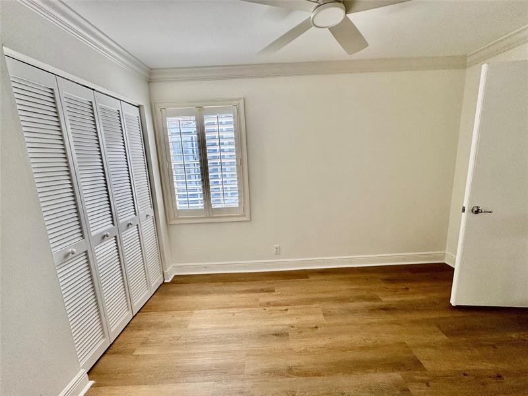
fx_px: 214
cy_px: 198
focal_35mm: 14
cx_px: 264
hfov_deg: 102.1
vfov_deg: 85.7
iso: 64
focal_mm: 2.22
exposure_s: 1/99
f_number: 2.2
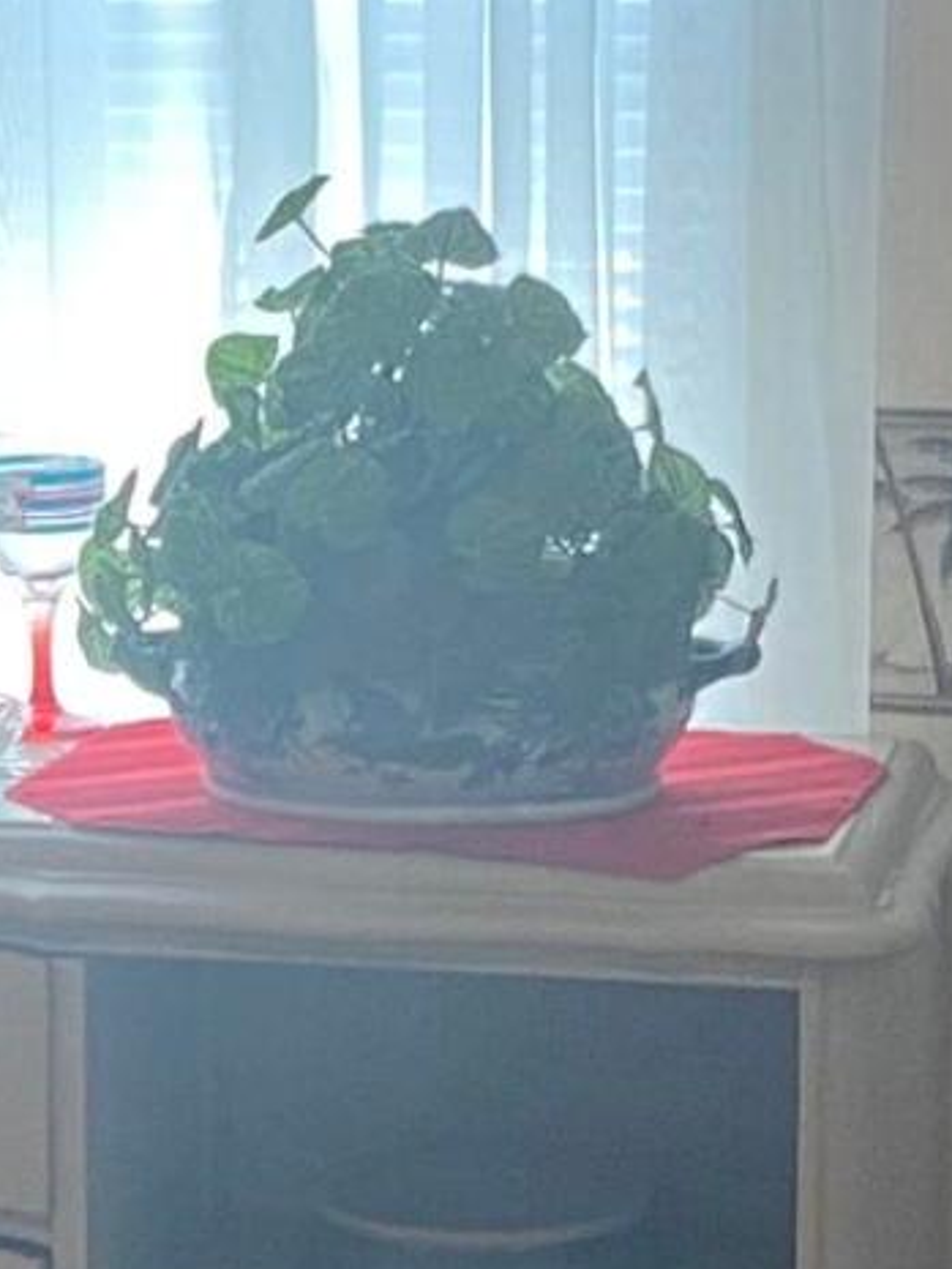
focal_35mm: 161
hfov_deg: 9.1
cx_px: -240
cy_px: 579
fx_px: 5901
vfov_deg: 12.3
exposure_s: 1/60
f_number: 1.8
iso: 80
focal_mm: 4.25
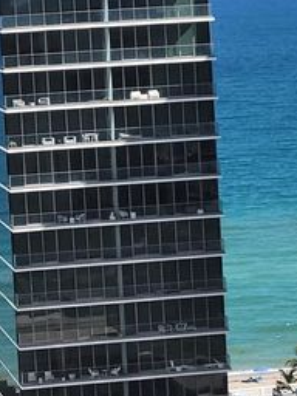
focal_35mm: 198
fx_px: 2265
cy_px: 230
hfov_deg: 7.5
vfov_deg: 10.0
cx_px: 187
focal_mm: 7.12
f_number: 2.4
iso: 25
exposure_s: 1/937
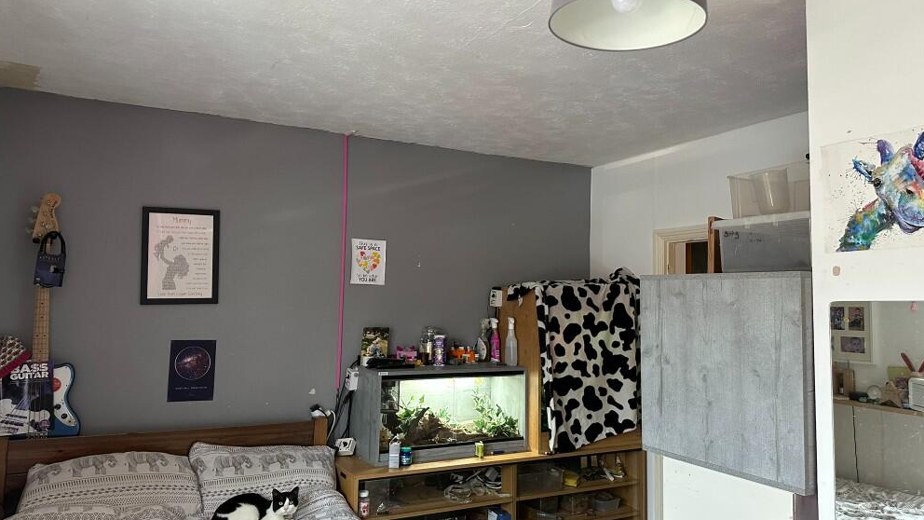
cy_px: 258
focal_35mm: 27
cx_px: 457
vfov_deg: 42.9
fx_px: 662
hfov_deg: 69.9
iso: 320
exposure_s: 1/60
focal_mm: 6.86
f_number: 1.78
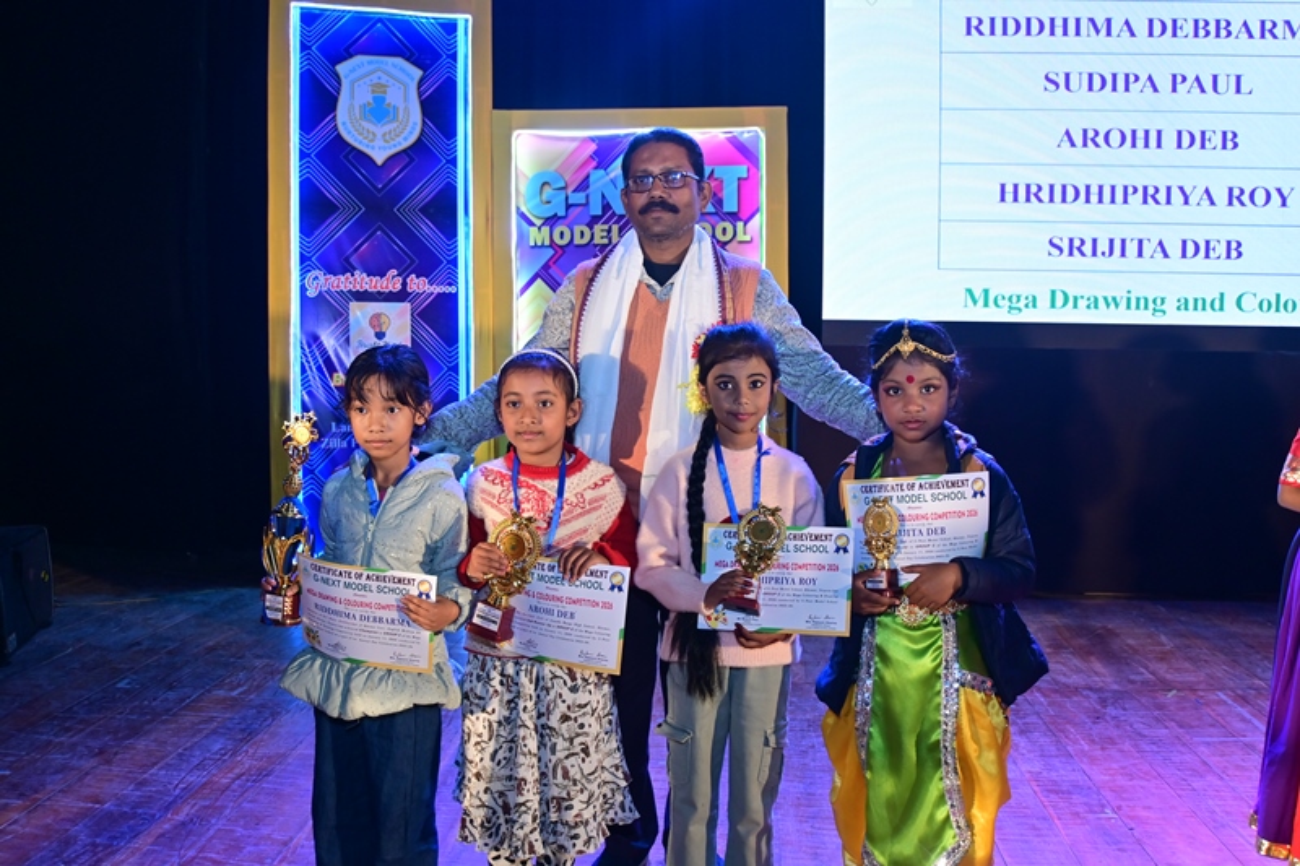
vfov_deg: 29.4
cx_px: 650
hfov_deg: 43.0
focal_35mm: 46
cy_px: 433
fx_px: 1652
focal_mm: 30.5
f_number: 4.8
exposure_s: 1/100
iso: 500
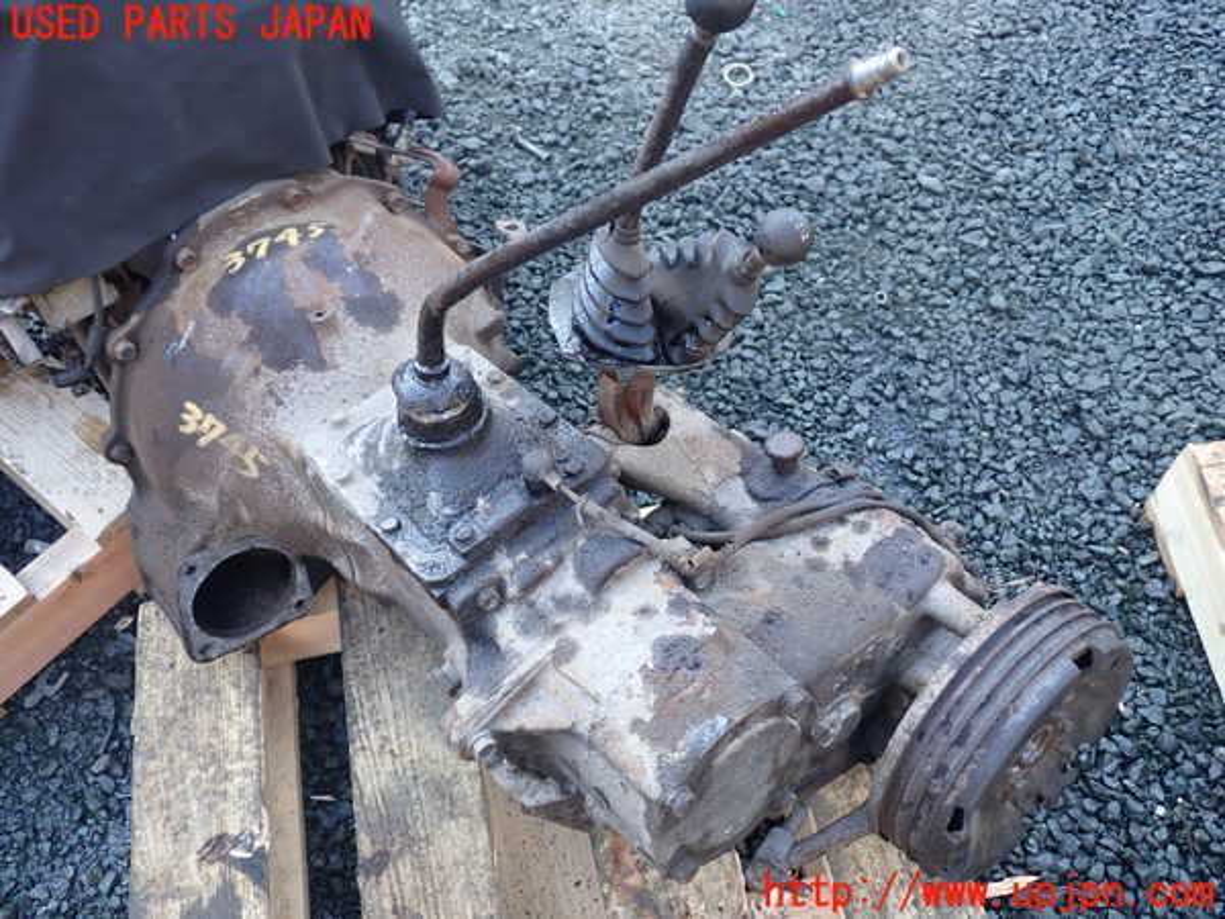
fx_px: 1062
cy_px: 460
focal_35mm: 30
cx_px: 612
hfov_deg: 60.0
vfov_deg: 46.8
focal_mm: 5.4
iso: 100
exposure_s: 1/60
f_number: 2.3
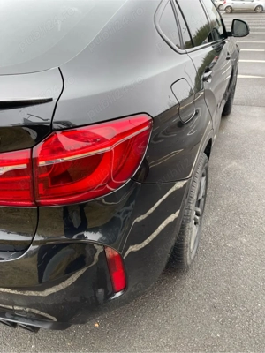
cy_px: 176
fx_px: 255
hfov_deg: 54.9
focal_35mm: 25
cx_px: 132
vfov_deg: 69.4
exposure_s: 1/205
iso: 32
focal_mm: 5.1
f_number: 1.6
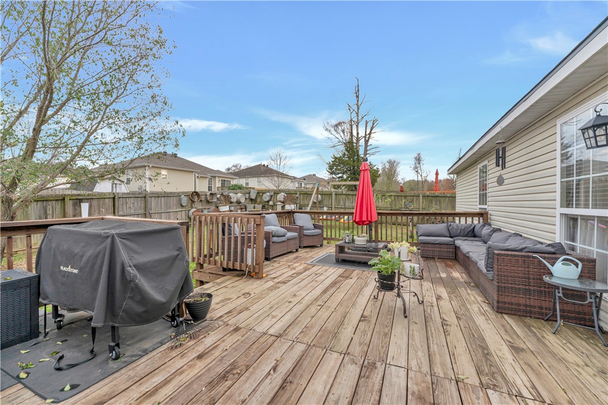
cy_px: 202
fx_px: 236
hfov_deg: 104.3
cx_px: 304
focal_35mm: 14
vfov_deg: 81.2
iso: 200
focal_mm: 14
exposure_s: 1/40
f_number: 4
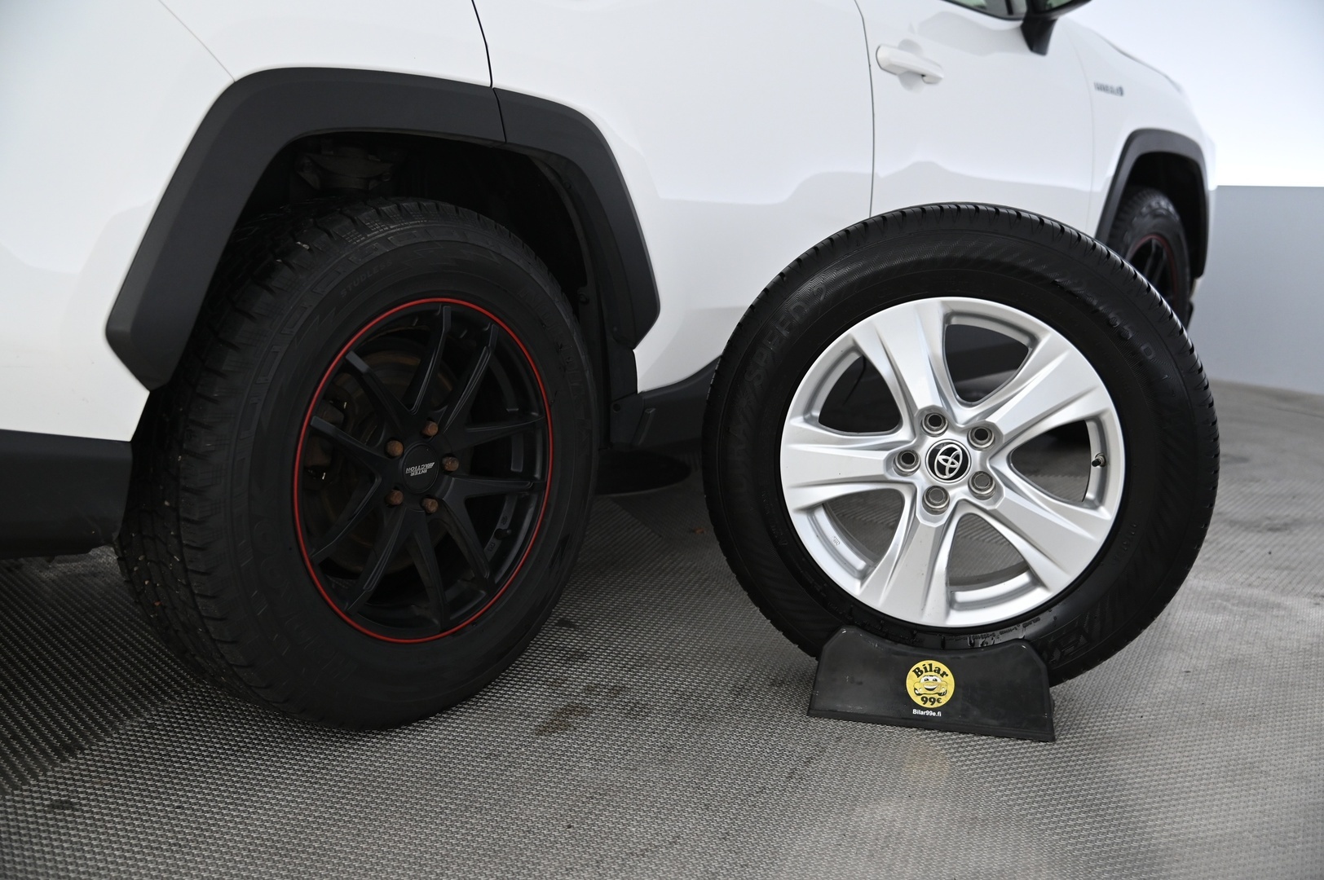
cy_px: 440
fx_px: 1396
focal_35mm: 38
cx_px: 662
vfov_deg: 35.0
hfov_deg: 50.7
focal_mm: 38
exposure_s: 1/100
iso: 2000
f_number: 4
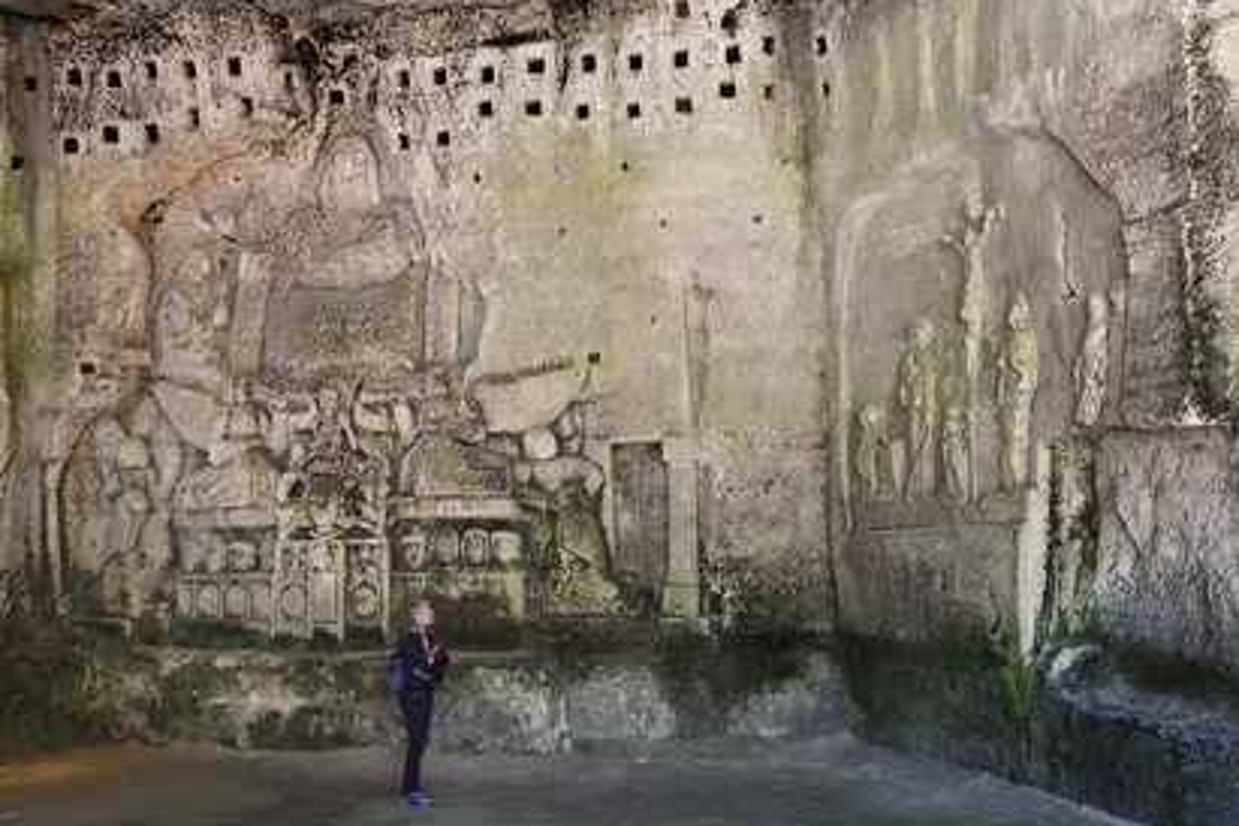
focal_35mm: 45
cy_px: 413
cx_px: 610
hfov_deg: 43.6
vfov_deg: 29.9
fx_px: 1549
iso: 4000
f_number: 9
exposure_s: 1/80
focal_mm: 44
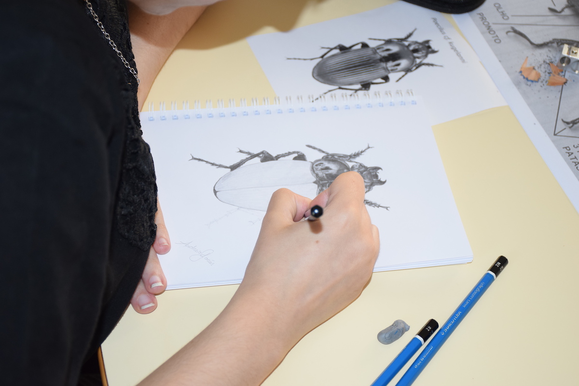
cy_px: 193
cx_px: 290
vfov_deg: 20.2
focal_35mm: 68
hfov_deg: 29.9
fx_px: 1086
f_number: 5
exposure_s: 1/100
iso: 800
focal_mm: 45
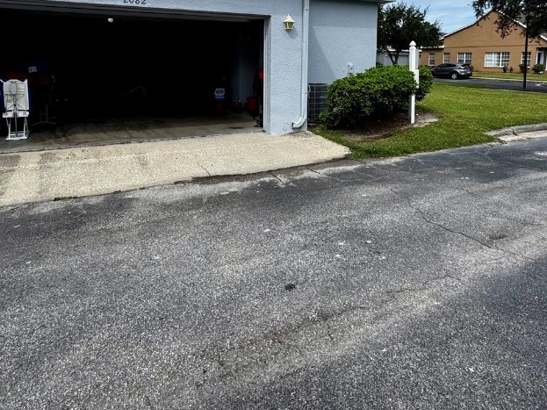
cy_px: 94
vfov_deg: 55.5
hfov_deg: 73.9
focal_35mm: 23
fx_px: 363
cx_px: 273
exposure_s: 1/1256
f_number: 2.2
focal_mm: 2.22
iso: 50
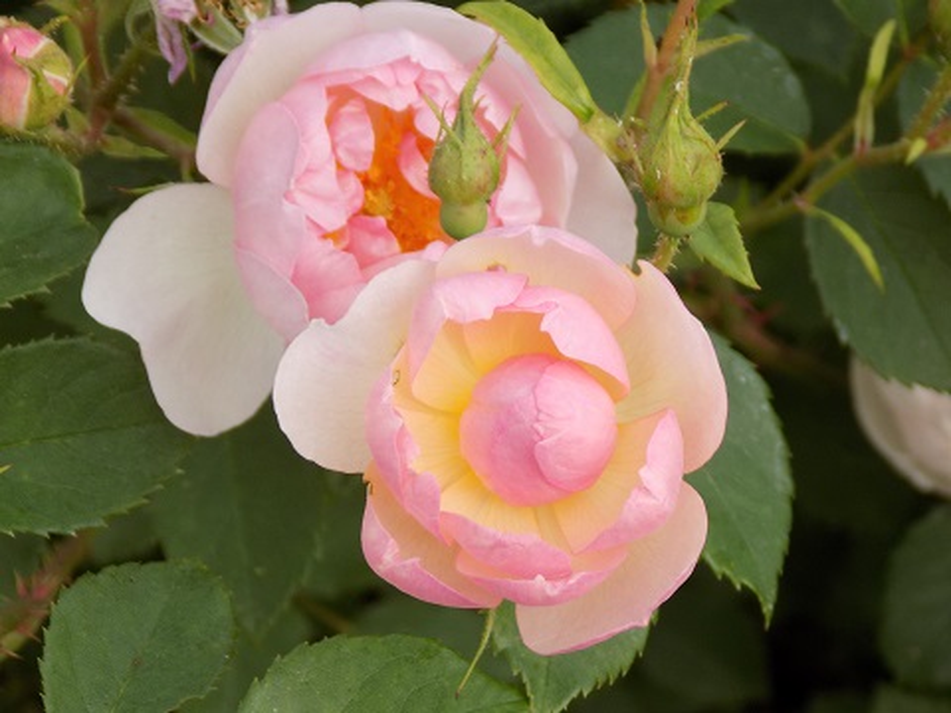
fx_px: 7115
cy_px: 356
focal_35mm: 259
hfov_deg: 7.6
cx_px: 476
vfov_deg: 5.7
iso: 80
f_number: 5.7
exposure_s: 1/50
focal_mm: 46
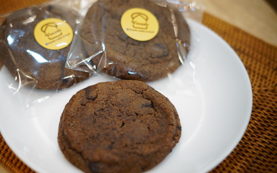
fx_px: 461
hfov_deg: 33.4
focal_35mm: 61
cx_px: 115
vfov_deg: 21.3
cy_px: 85
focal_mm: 50
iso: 200
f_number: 2.2
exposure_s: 1/50
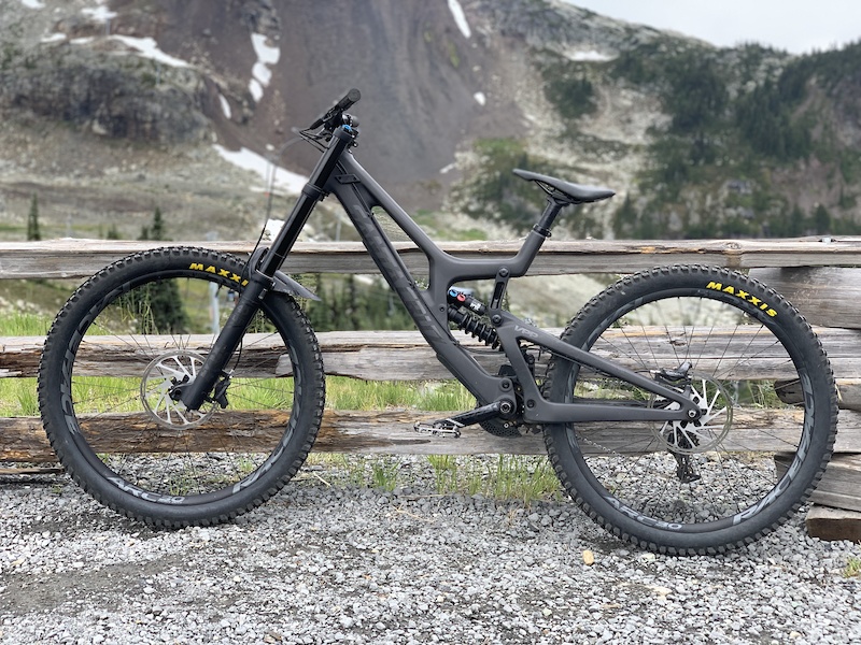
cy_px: 322
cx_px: 430
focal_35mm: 52
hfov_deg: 36.8
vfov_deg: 28.0
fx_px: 1293
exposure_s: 1/209
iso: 16
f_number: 2.4
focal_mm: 6
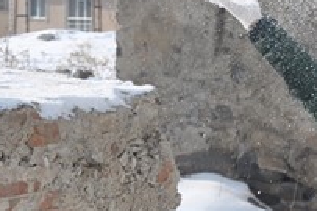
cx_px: 440
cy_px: 89
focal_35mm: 337
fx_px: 2965
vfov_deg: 4.1
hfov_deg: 6.1
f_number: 6.3
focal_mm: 70
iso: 250
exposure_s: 1/640
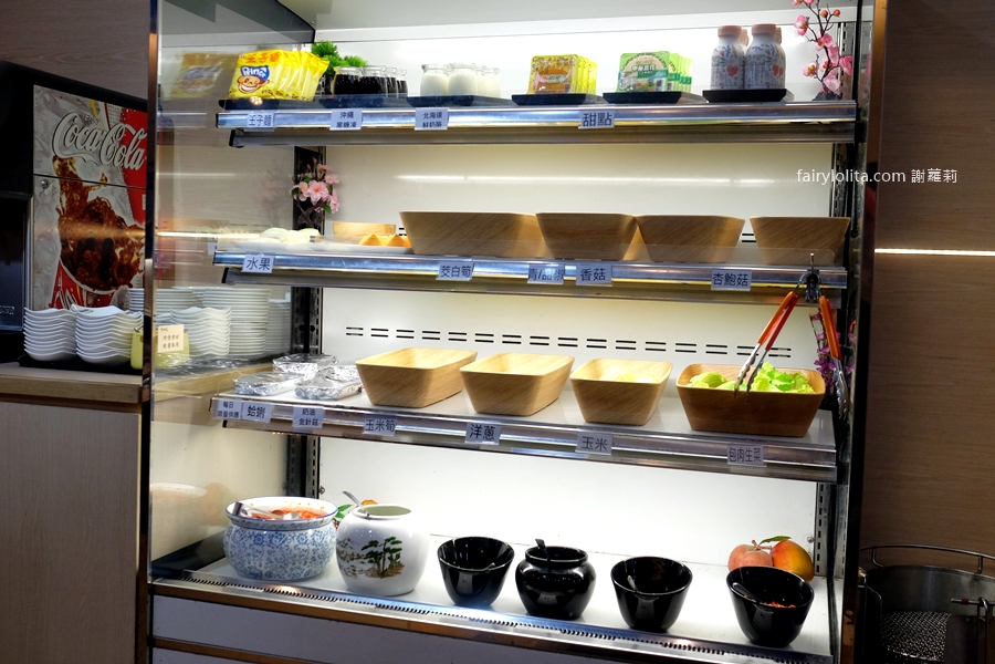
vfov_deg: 37.9
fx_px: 967
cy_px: 332
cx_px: 498
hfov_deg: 54.4
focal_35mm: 35
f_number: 3.2
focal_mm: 23
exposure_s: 1/320
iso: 1600
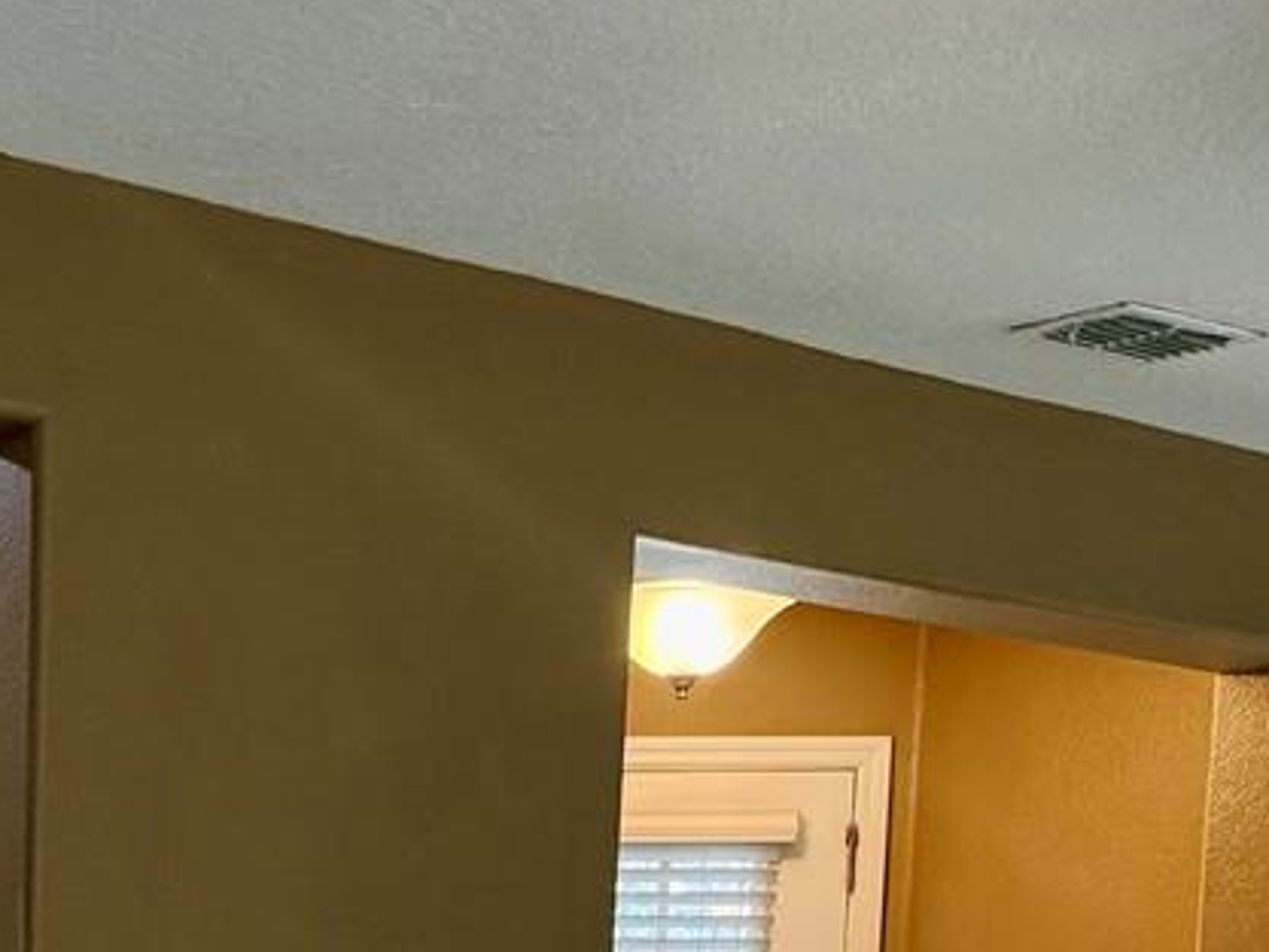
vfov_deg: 14.6
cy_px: 1563
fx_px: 3374
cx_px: 12
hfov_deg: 20.6
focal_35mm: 92
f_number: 1.78
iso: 200
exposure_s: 1/120
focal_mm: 6.76
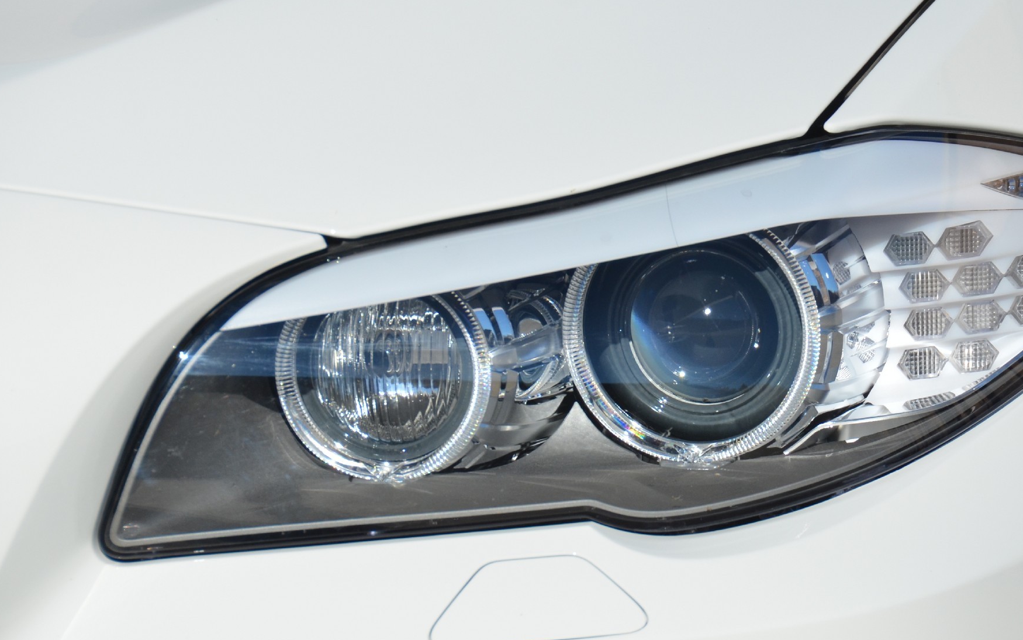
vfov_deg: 4.0
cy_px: 322
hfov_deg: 6.4
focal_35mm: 327
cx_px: 676
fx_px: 9117
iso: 400
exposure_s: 1/2000
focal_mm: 150
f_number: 7.1
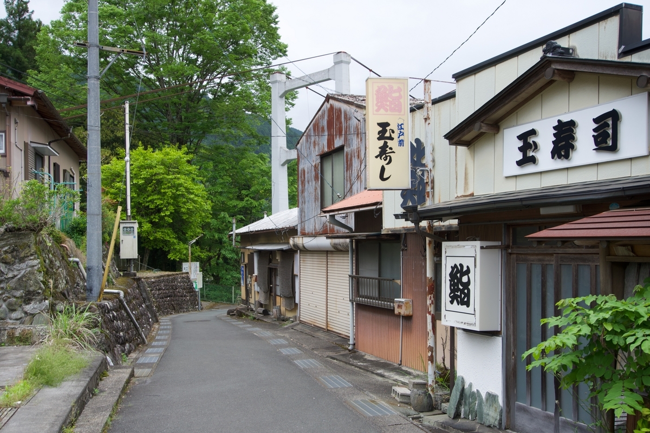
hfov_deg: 51.3
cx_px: 325
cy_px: 216
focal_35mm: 38
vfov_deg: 35.5
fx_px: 677
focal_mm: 25
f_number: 6.3
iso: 160
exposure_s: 1/50
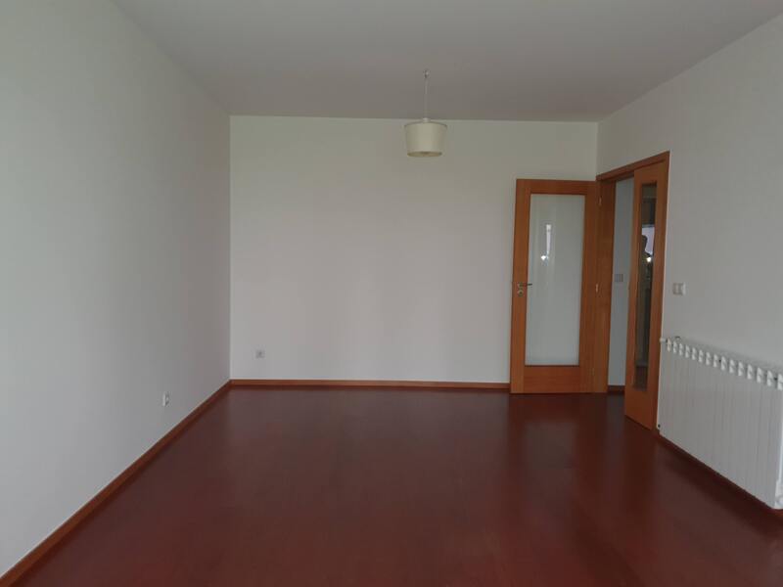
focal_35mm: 26
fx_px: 588
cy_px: 294
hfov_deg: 67.3
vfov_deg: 53.1
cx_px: 392
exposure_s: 1/19
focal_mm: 4.32
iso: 125
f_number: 1.5
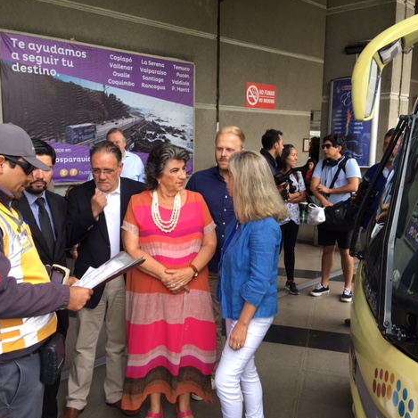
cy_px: 210
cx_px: 198
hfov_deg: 47.2
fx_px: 478
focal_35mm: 35
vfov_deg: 47.2
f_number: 2.2
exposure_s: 1/100
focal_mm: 4.15
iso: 25
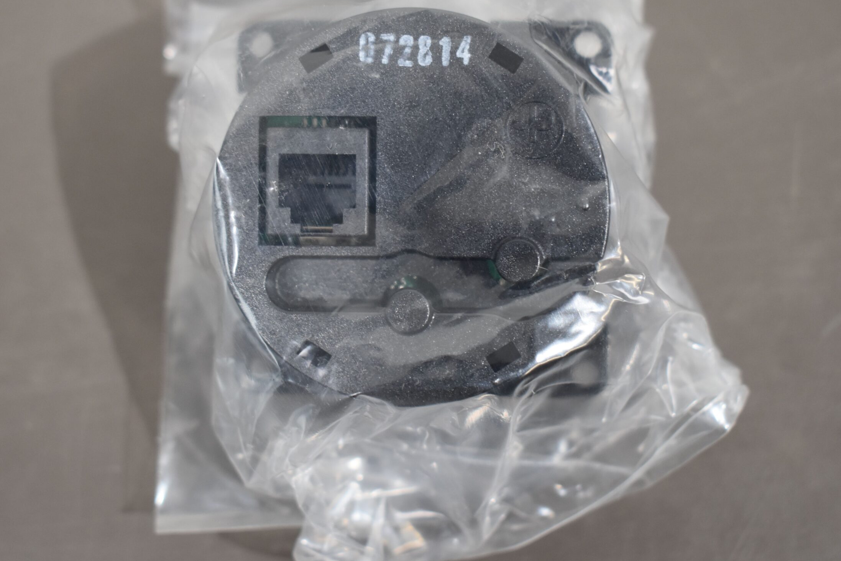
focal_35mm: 70
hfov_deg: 28.8
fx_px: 1635
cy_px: 236
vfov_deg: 19.4
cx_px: 429
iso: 800
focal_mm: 40
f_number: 5
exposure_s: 1/60
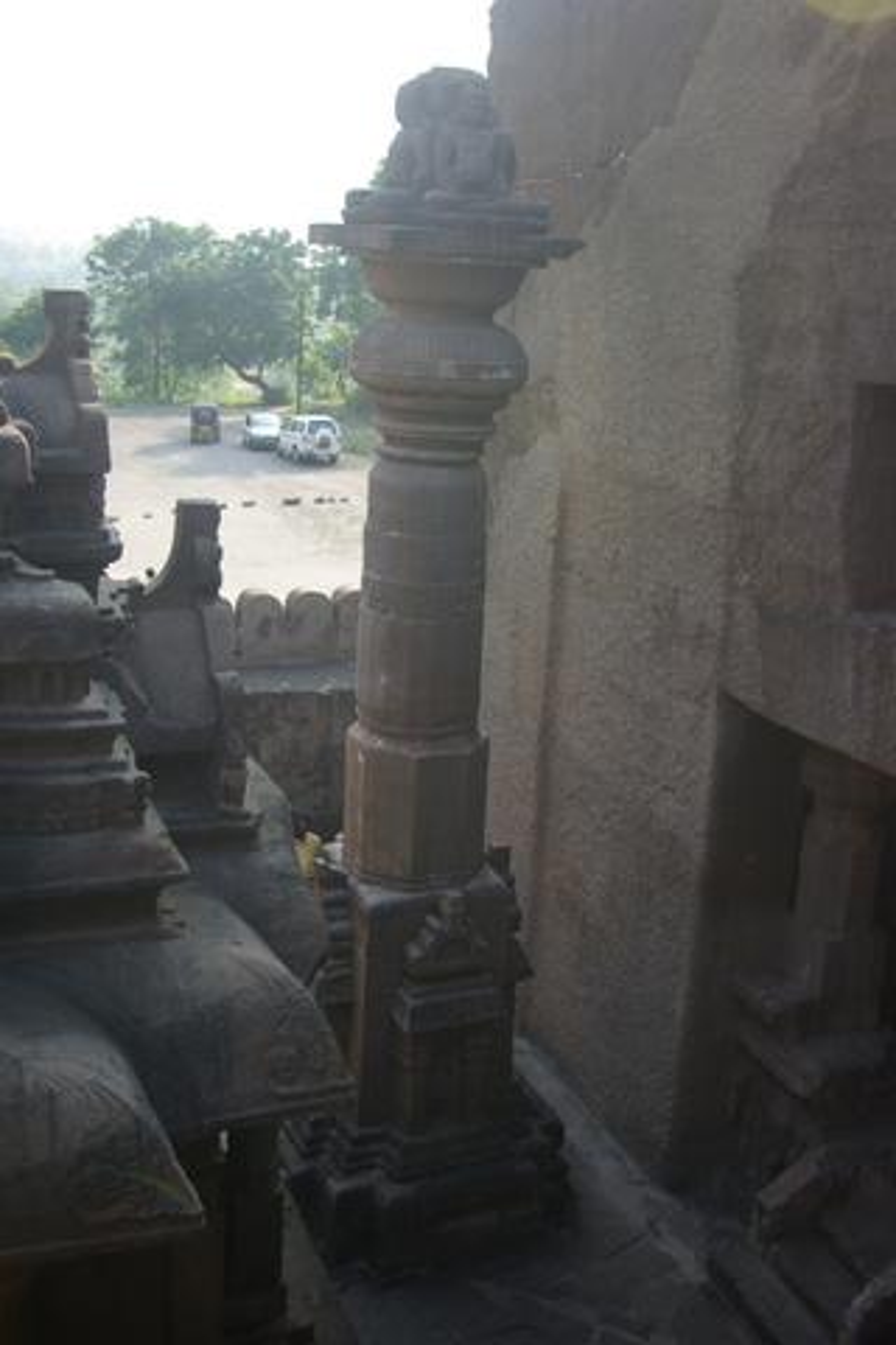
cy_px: 672
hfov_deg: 31.9
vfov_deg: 46.4
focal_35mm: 42
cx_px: 448
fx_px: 1568
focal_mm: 28
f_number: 4
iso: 100
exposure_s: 1/45
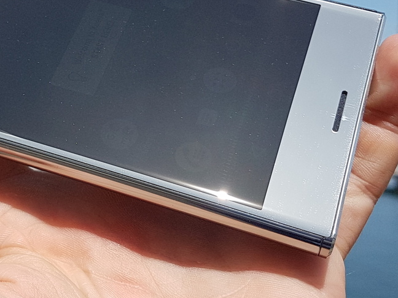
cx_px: 103
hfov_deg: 25.1
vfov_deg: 19.0
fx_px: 885
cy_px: 80
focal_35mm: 77
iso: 40
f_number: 1.7
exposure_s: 1/3000
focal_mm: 4.2
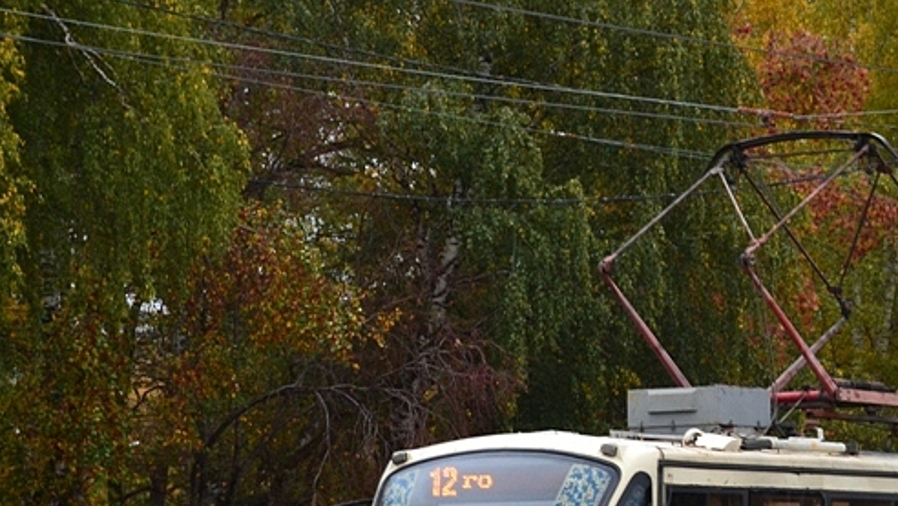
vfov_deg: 7.1
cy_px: 558
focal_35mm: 170
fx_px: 4049
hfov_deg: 12.5
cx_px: 834
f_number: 10
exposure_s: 1/250
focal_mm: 52
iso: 800
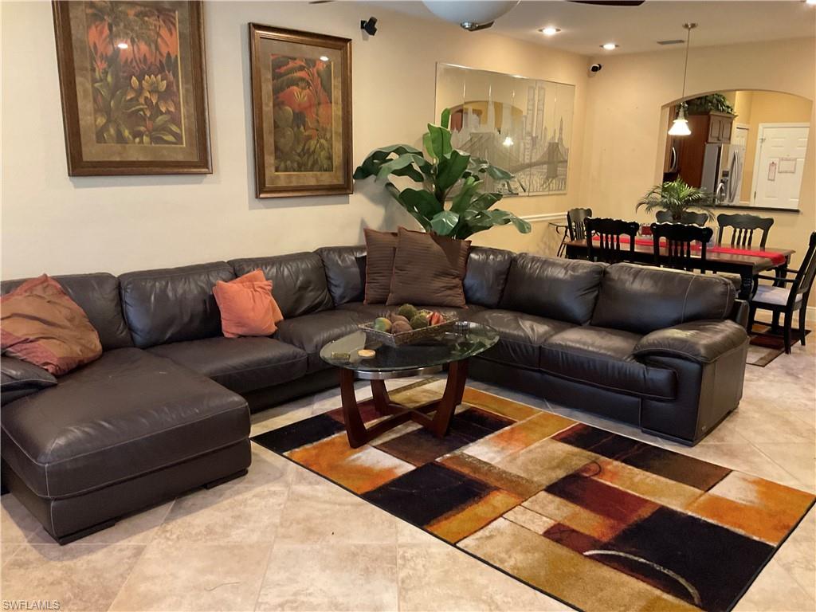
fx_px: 684
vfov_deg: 48.2
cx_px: 408
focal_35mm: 29
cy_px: 306
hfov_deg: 61.7
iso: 320
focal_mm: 3
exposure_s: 1/40
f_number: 1.8
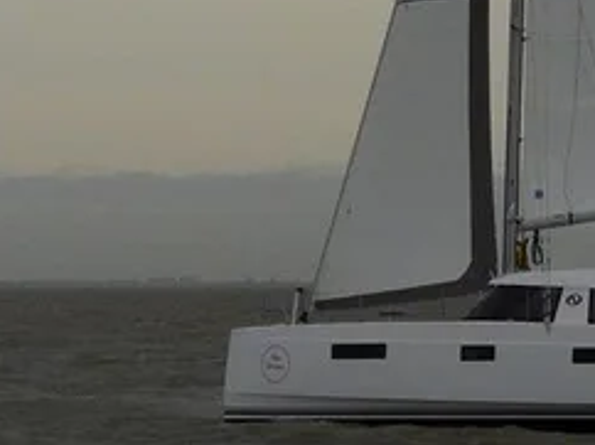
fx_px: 5495
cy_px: -54
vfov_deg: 4.6
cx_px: 615
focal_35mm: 320
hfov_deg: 6.2
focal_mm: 13.3
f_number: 5.6
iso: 100
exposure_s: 1/400
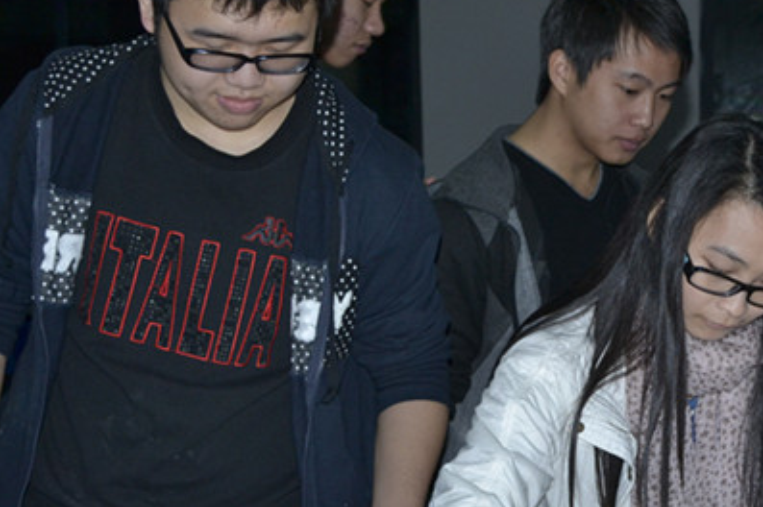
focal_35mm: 90
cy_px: 434
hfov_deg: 22.3
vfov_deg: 15.0
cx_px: 627
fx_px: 1906
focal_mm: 34
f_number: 6.3
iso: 800
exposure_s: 1/125
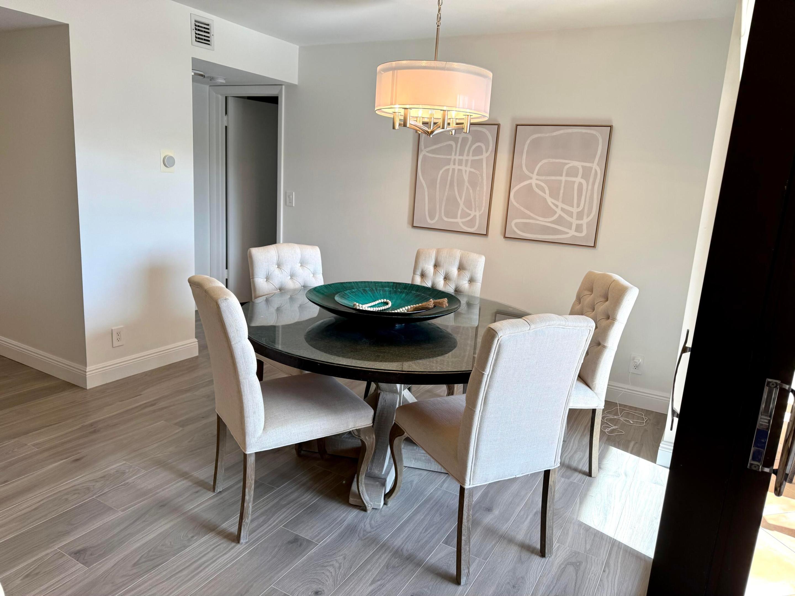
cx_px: 398
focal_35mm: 24
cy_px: 298
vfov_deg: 56.8
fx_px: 551
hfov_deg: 71.6
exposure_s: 1/298
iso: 100
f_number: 1.78
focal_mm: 6.76
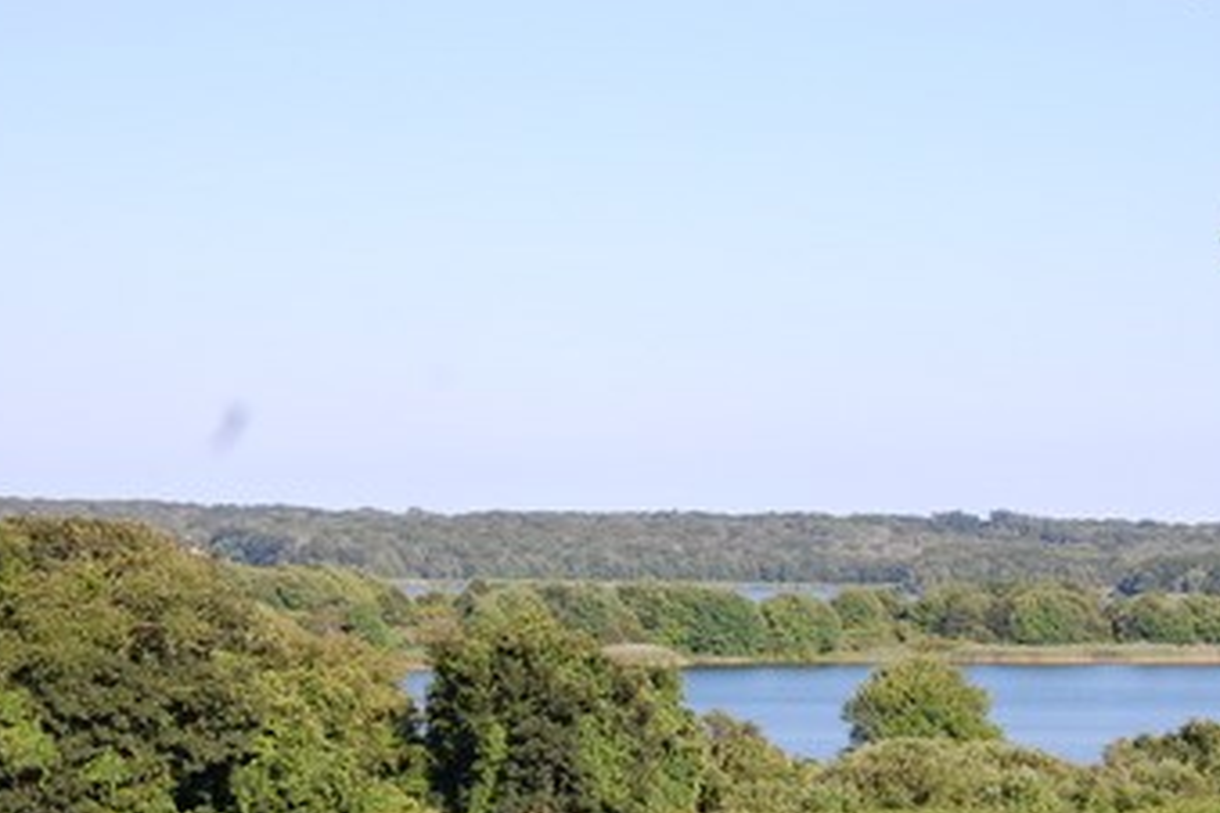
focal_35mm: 115
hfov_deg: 17.8
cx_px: 788
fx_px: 3897
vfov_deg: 11.9
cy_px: 588
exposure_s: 1/400
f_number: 8
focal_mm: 52
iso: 200
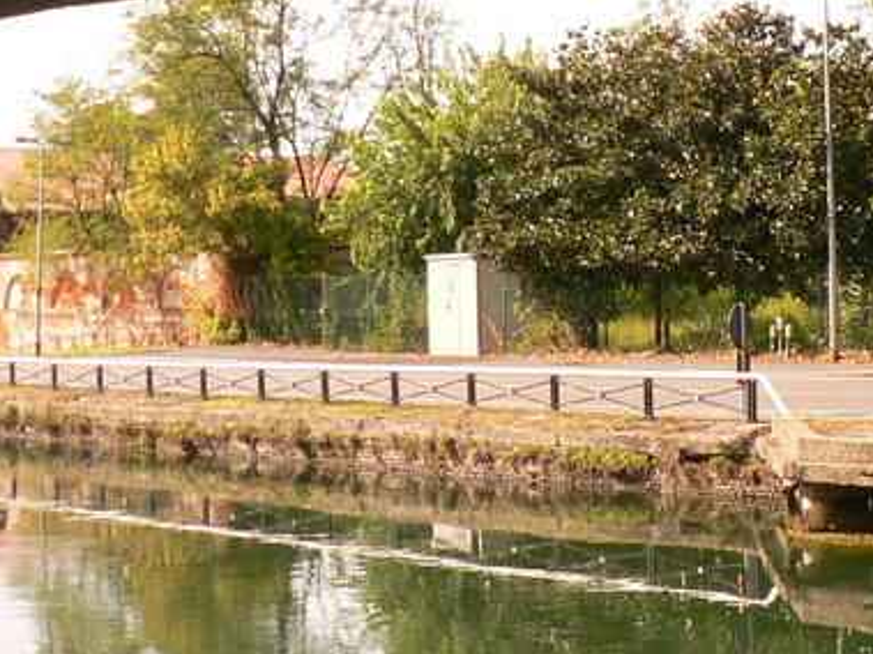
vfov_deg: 19.3
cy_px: 207
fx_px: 1916
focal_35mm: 76
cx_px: 882
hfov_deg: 24.4
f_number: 4
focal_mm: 6
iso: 80
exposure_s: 1/320
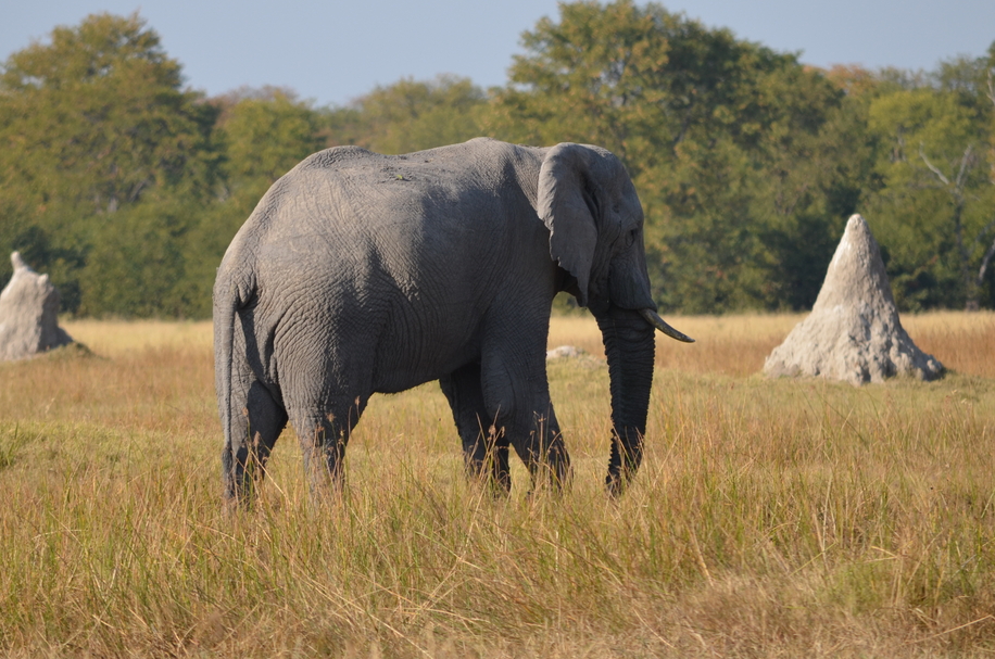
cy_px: 206
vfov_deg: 2.3
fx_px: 16193
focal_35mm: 587
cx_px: 439
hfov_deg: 3.5
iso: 200
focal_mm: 280
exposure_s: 1/640
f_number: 6.3
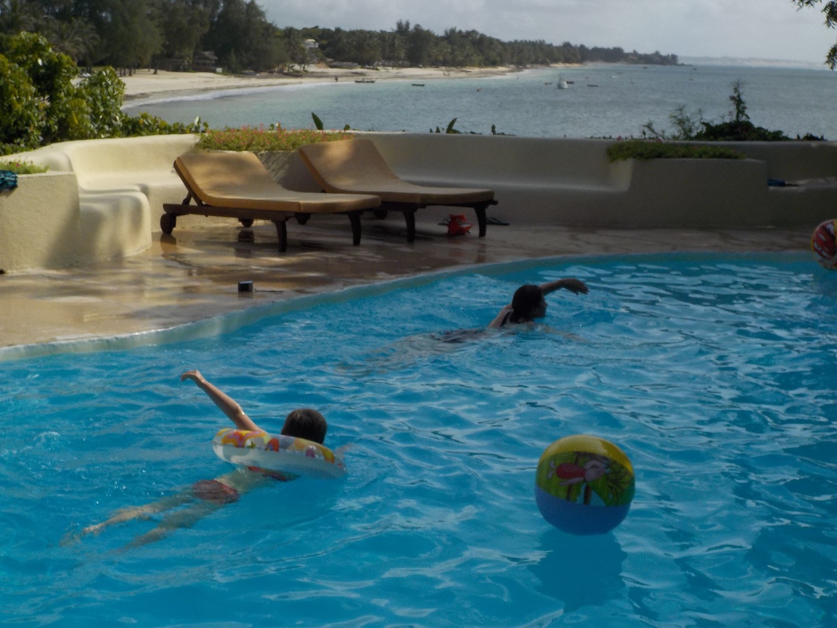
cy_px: 314
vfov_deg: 25.2
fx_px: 1402
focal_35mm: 58
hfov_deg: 33.2
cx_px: 418
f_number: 4.7
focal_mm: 7.9
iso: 125
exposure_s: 1/1600
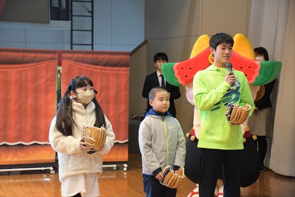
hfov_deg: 21.9
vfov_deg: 14.7
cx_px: 148
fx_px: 762
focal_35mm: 93
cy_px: 98
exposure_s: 1/60
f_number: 5
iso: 2000
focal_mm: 62
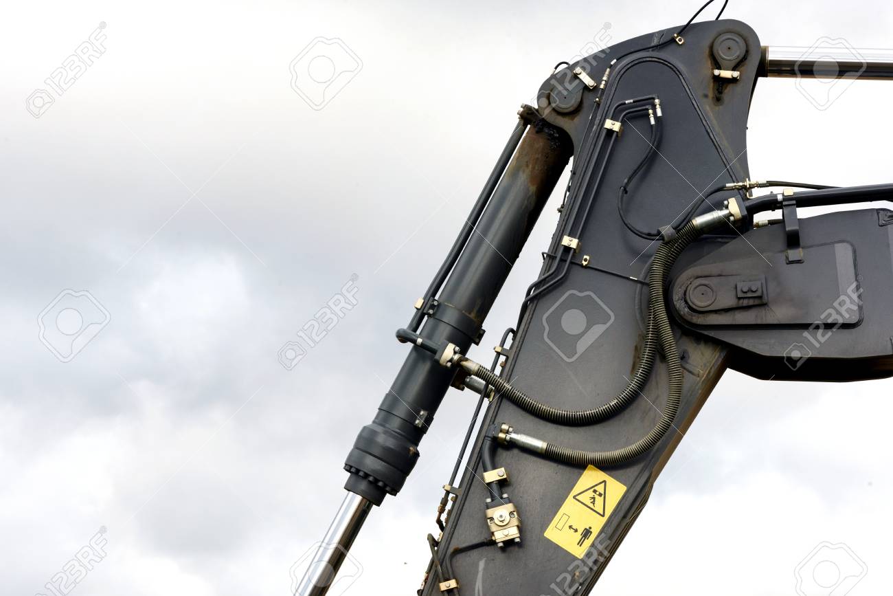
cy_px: 298
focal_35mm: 105
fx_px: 2605
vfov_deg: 13.0
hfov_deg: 19.5
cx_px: 446
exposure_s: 1/400
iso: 640
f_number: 18
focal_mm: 105
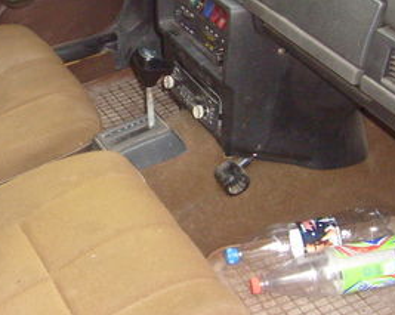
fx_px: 958
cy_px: 105
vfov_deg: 18.6
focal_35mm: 82
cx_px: 96
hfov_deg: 23.1
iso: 160
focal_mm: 5.8
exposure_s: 1/45
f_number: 2.8
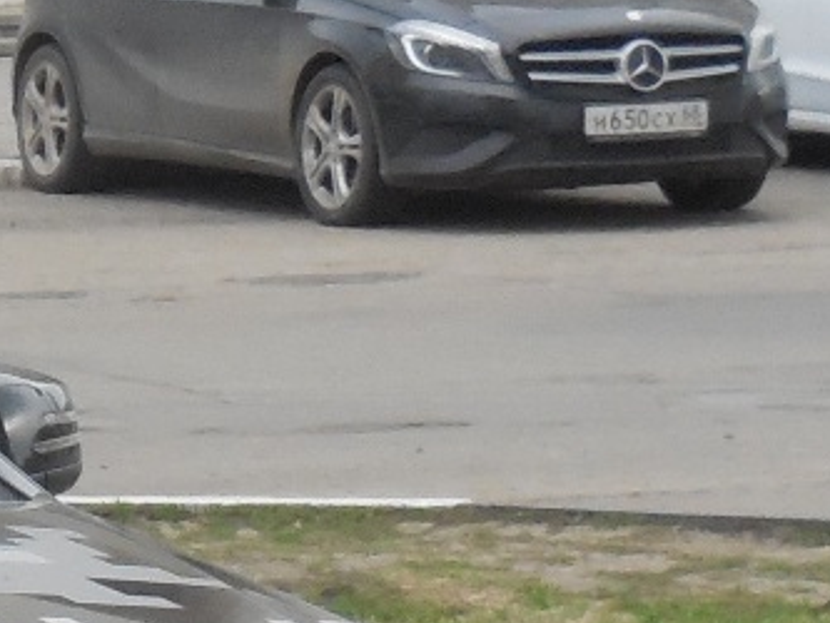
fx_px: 7604
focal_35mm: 317
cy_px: 989
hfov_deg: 6.1
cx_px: -733
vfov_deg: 4.7
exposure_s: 1/250
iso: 400
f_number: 4.2
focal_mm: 10.9
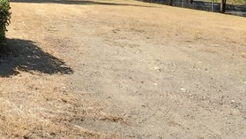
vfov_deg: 22.0
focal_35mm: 52
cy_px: -6
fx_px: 339
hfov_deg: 34.5
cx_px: -23
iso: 50
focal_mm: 1.8
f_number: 2.2
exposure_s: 1/675
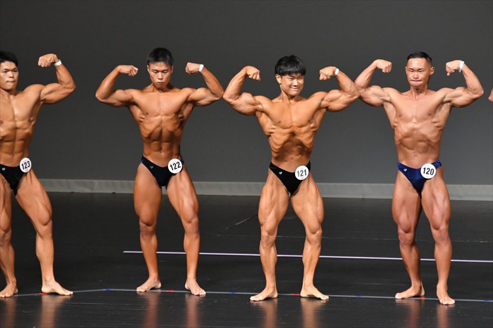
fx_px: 4312
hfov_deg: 6.5
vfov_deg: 4.4
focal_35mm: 315
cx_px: 246
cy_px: 164
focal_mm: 210
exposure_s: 1/400
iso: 5000
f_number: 5.6
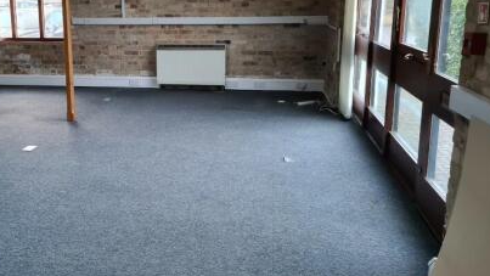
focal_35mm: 41
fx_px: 533
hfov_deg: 48.5
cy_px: 106
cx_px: 160
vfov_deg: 28.9
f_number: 1.8
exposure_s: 1/50
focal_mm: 5.4
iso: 800
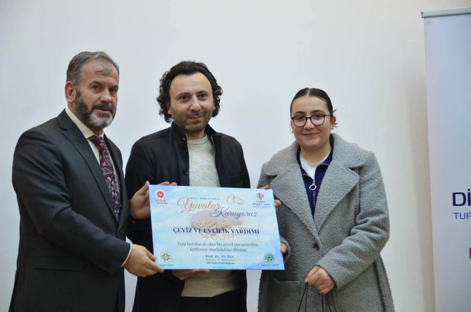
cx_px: 236
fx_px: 979
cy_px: 156
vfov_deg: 18.1
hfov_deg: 27.1
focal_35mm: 75
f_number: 3.8
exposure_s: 1/40
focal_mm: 50
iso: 640
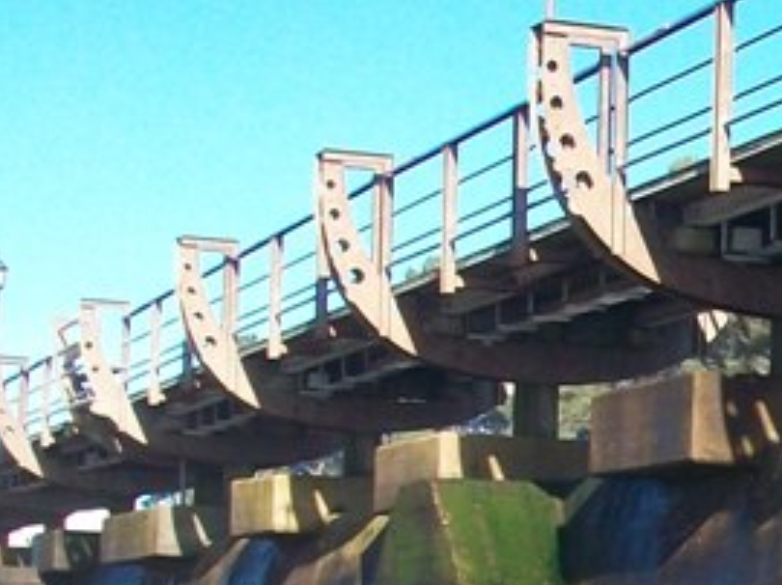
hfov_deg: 14.3
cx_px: 1108
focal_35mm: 130
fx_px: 2934
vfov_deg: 11.3
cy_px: 563
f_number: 2.8
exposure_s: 1/640
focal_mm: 5.7
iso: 80
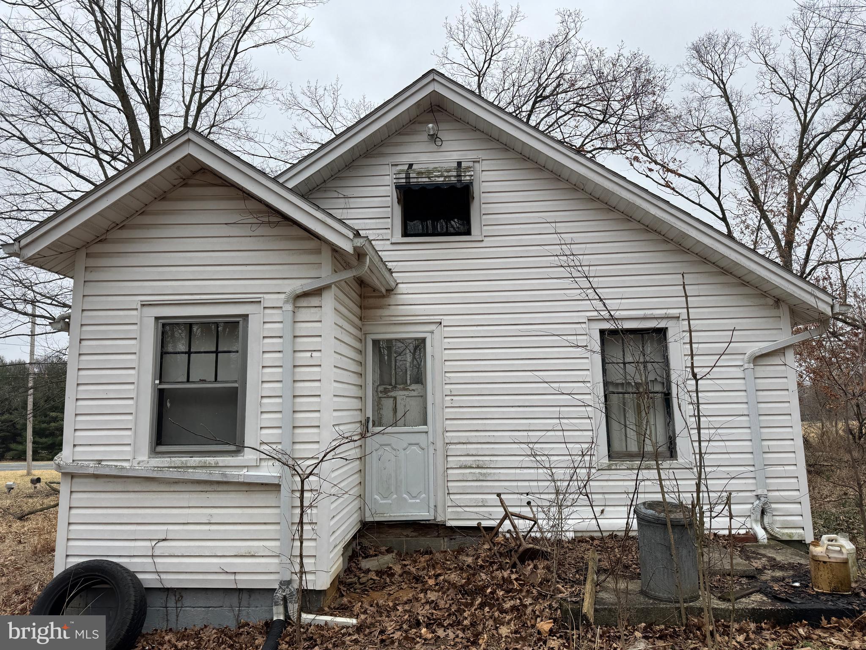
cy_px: 325
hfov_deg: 71.6
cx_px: 433
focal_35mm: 24
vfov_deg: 56.8
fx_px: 600
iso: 80
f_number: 1.78
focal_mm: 6.76
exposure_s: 1/1923
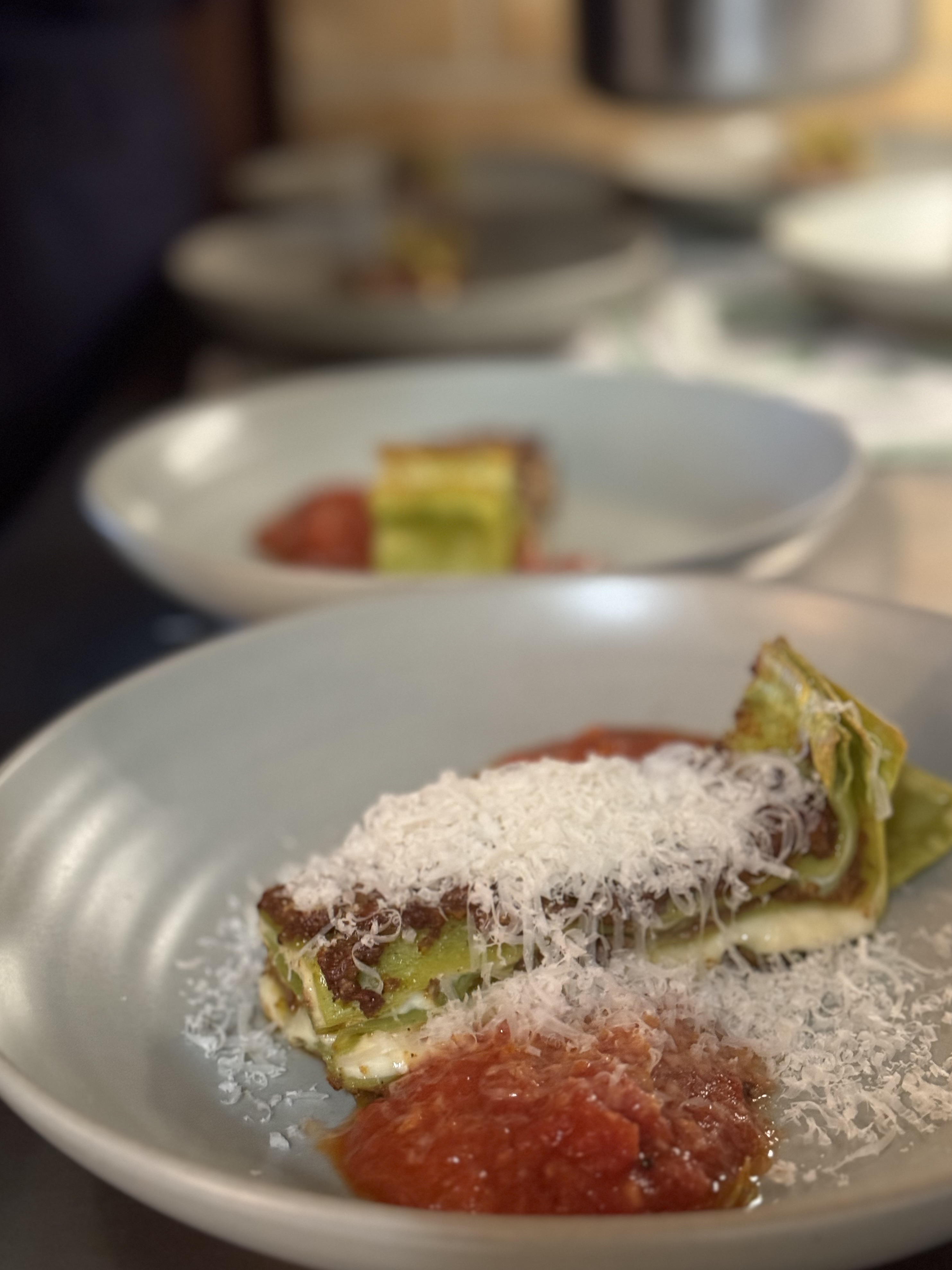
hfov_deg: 29.7
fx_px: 1797
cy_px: 645
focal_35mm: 49
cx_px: 480
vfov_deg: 38.9
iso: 500
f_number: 1.78
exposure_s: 1/30
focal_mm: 6.86
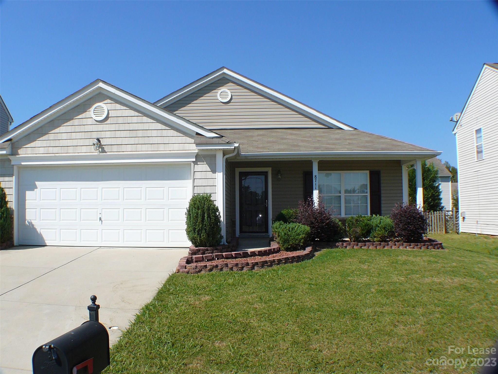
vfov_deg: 32.2
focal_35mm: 45
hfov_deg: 42.1
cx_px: 249
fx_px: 647
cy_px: 187
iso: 80
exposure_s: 1/400
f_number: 5.6
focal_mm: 6.7
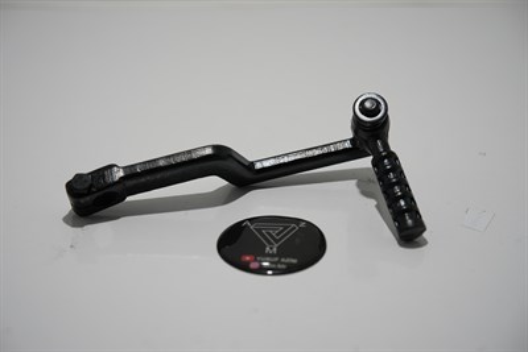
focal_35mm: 85
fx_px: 1247
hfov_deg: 23.9
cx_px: 264
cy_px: 176
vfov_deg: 16.1
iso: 80
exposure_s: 1/320
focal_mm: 85
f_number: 4
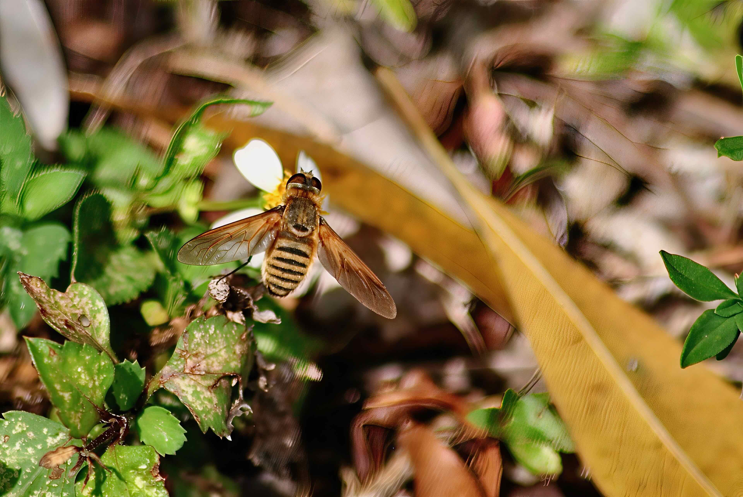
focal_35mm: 360
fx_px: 7438
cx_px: 372
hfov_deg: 5.7
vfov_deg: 3.8
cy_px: 248
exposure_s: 1/2000
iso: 400
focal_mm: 240
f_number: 5.3
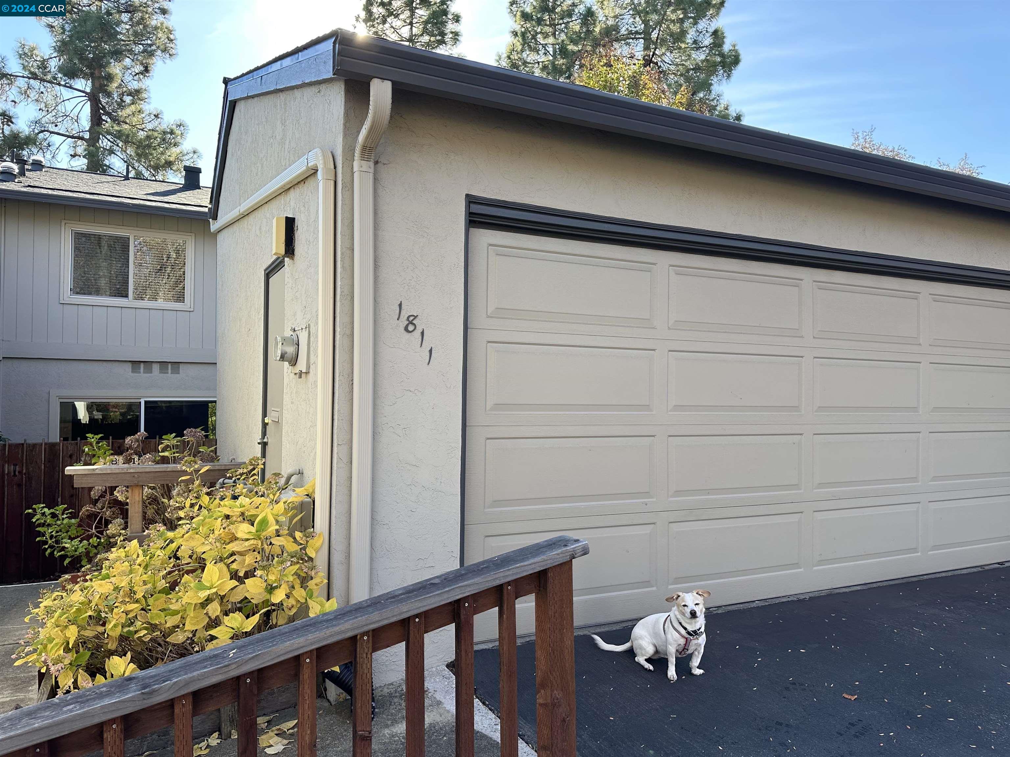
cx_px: 505
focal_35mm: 24
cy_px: 378
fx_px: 700
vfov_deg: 56.8
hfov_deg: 71.6
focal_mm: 6.86
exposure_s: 1/611
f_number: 1.78
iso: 80
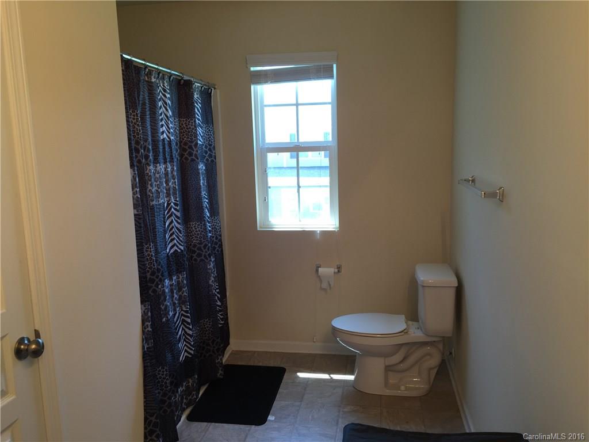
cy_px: 221
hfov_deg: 61.7
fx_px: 493
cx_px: 294
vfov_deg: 48.2
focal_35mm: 29
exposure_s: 1/40
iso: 32
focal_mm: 4.15
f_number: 2.2
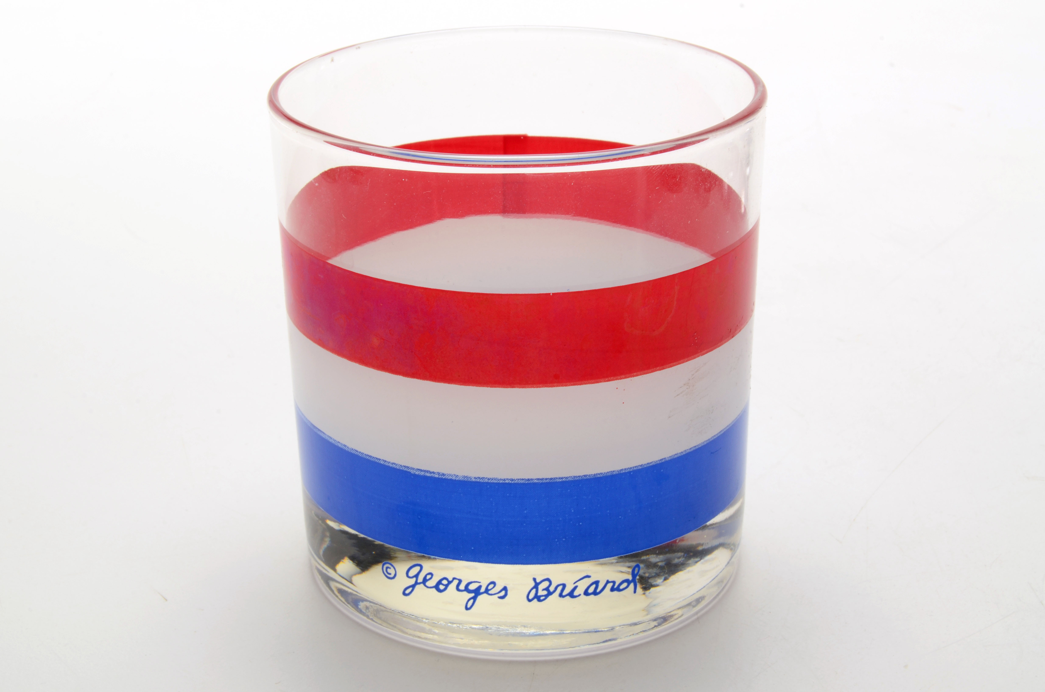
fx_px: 2173
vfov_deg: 18.1
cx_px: 522
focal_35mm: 75
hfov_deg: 27.0
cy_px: 346
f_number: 25
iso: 100
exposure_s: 1/160
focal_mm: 50
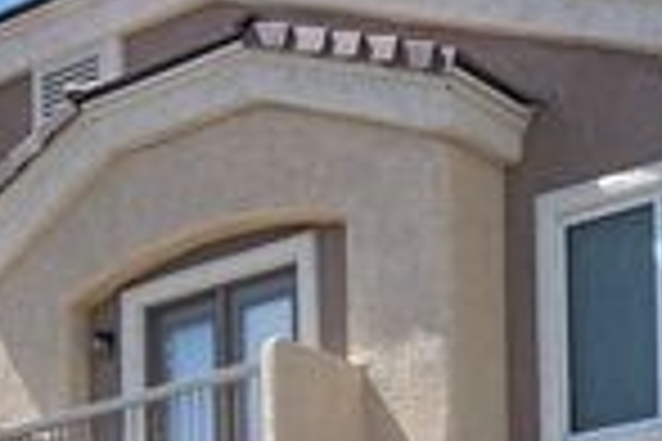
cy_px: 754
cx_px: 536
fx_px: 1692
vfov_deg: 13.6
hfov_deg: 21.8
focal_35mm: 92
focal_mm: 5.1
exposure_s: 1/2825
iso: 50
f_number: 1.6
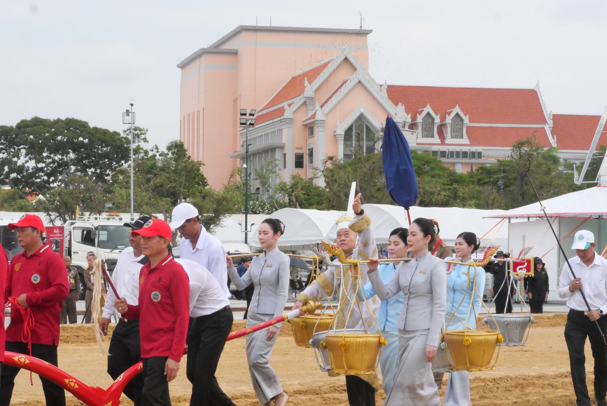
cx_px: 304
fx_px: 1704
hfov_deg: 20.2
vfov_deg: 13.6
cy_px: 203
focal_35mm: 101
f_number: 22
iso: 4000
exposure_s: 1/400
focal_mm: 49
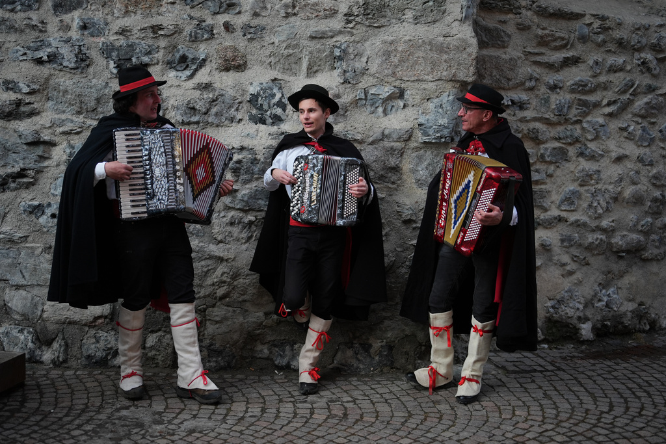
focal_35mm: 50
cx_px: 333
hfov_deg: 39.6
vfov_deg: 27.0
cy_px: 222
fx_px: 925
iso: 400
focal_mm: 50
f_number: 1.2
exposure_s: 1/2500
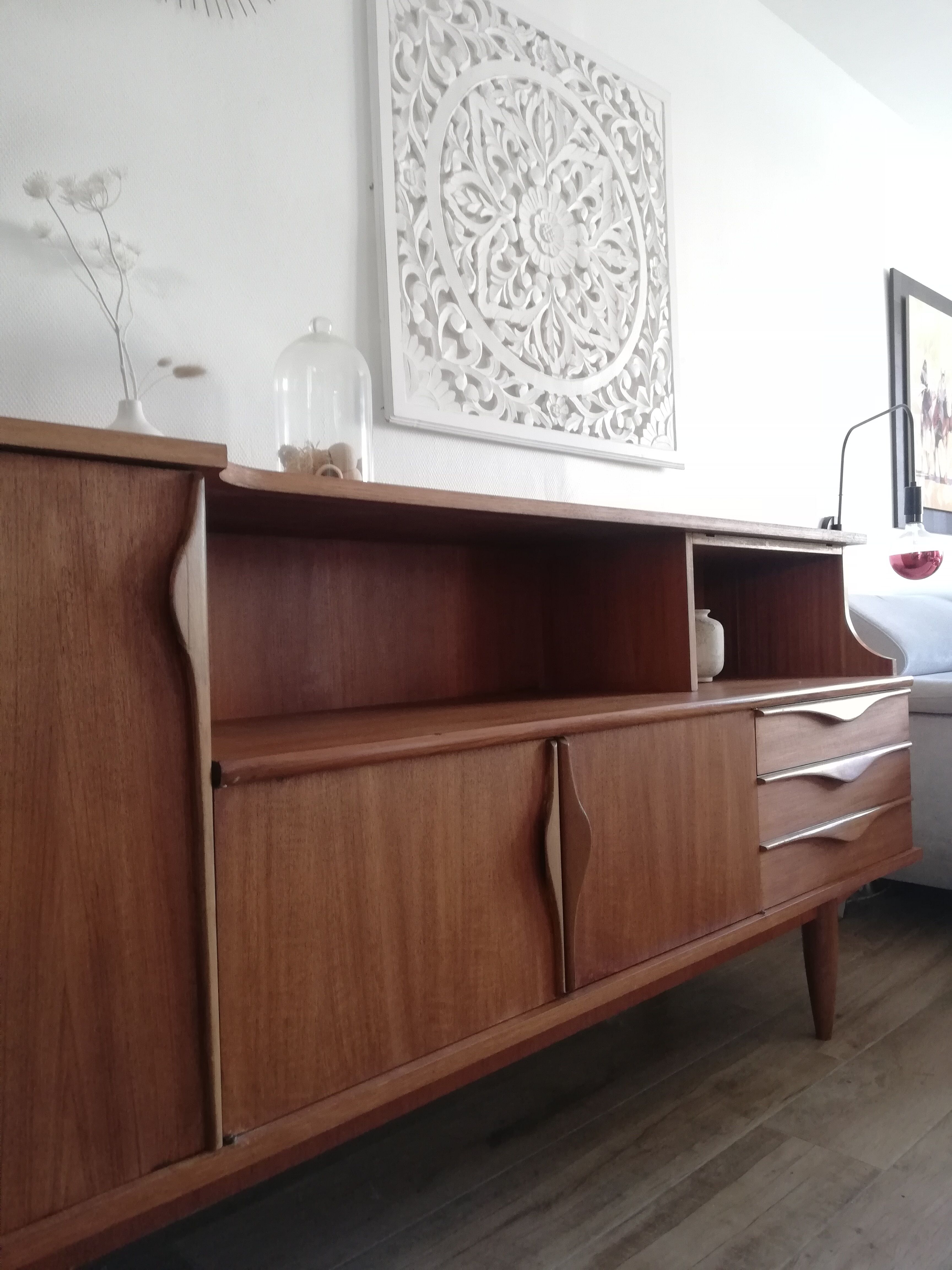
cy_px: 635
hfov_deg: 53.1
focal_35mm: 26
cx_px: 476
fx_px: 953
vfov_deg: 67.3
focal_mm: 3.81
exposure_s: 1/30
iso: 320
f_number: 2.2
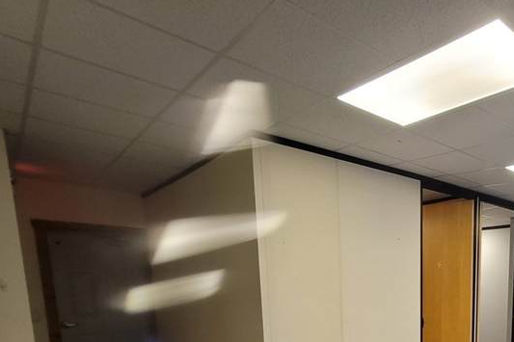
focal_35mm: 26
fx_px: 371
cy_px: 353
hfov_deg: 61.7
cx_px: 433
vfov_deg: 41.9
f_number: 2.2
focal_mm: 2.2
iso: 400
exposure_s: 1/30
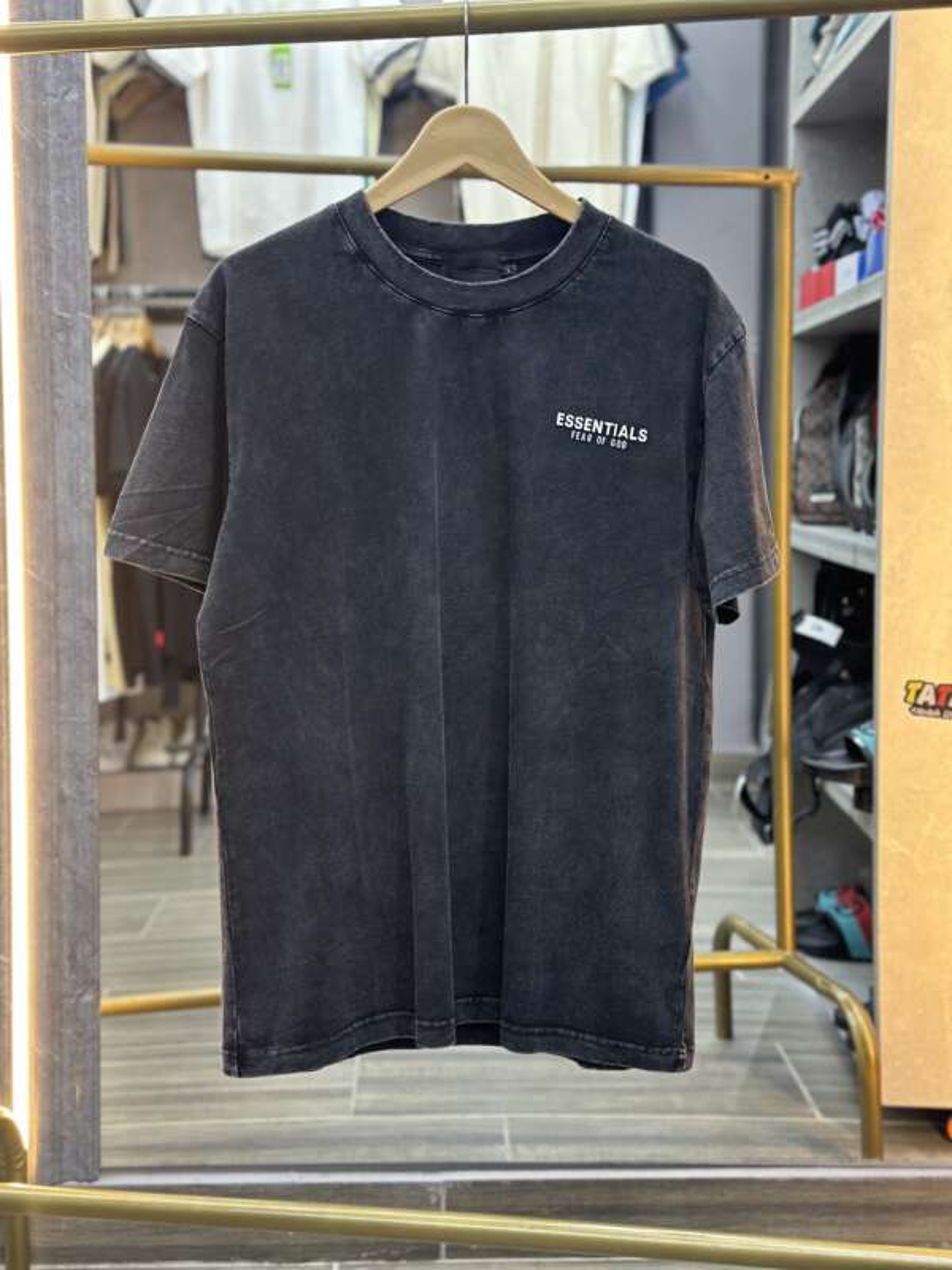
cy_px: 635
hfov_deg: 30.3
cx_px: 476
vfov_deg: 39.7
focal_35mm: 48
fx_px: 1760
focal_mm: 6.86
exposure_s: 1/60
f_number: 1.78
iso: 200
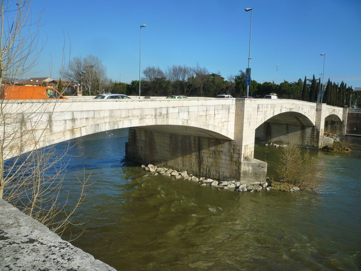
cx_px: 180
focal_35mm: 29
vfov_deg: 48.2
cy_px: 136
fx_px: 302
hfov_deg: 61.7
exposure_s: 1/800
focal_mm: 5.2
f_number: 4
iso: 125
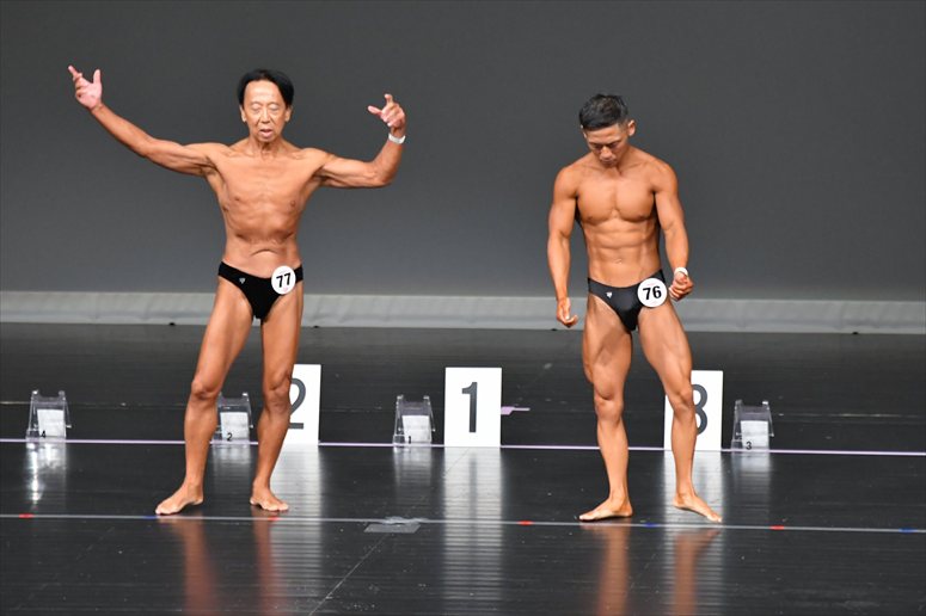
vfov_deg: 4.4
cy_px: 308
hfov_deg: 6.5
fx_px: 8099
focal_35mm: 315
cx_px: 463
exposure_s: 1/400
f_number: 5.6
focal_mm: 210
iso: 5000
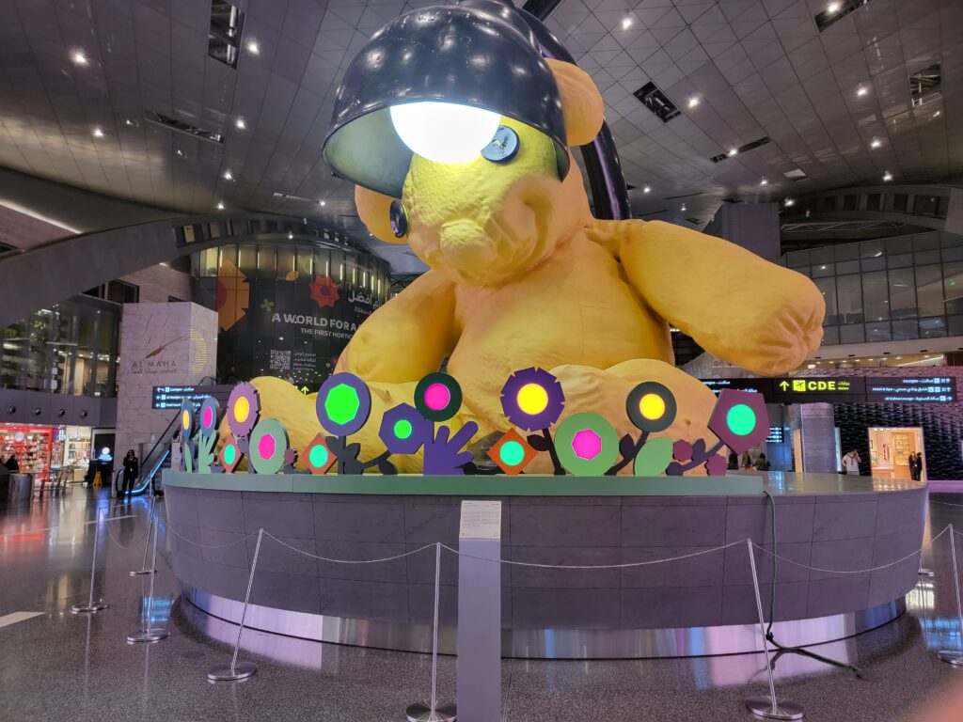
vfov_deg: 56.8
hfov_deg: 71.6
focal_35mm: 24
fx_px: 668
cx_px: 482
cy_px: 361
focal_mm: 6.7
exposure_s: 1/100
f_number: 1.8
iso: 320
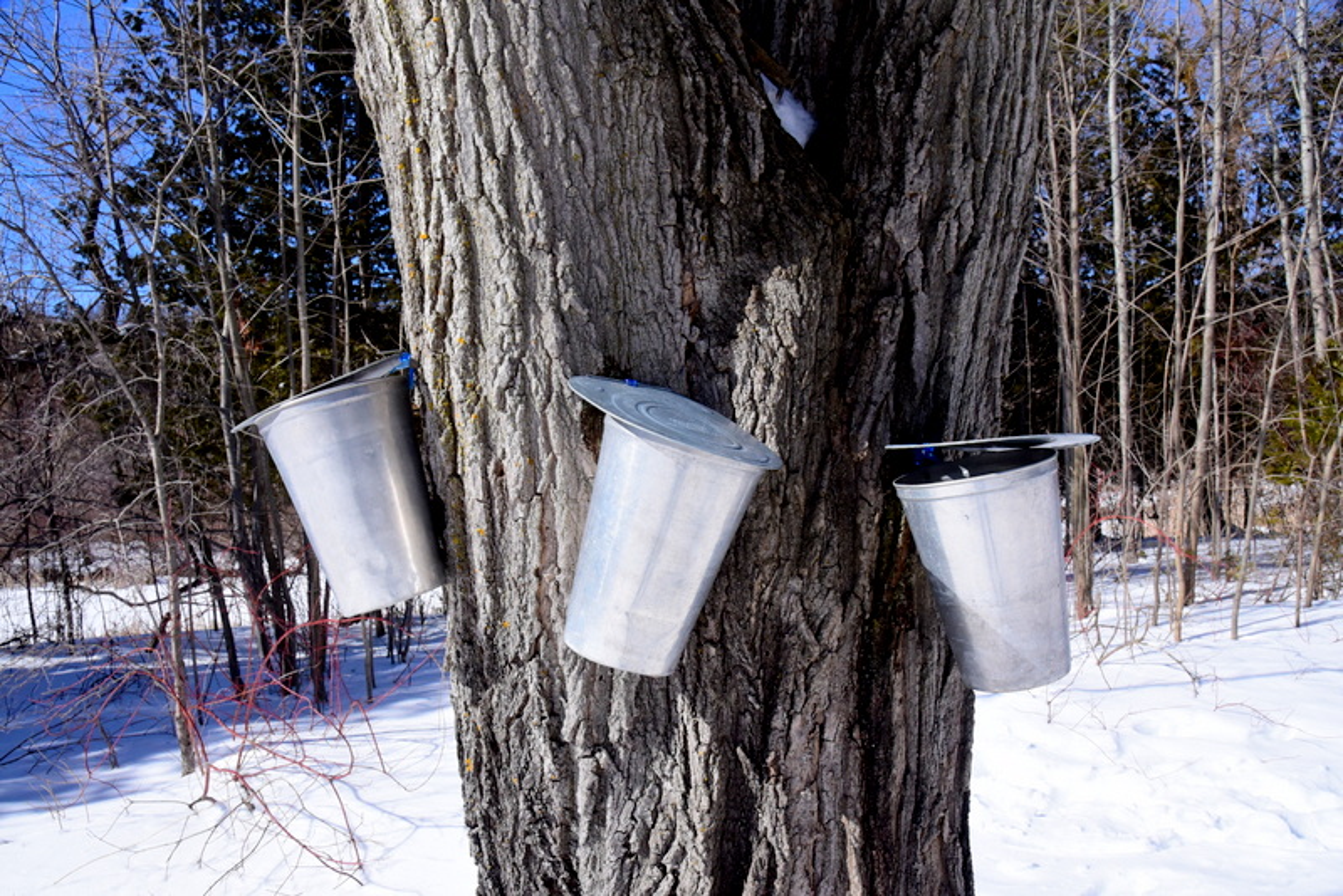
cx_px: 672
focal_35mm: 30
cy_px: 448
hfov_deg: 61.9
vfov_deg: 43.6
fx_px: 1120
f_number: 14
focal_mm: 30
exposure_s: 1/1250
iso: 2000
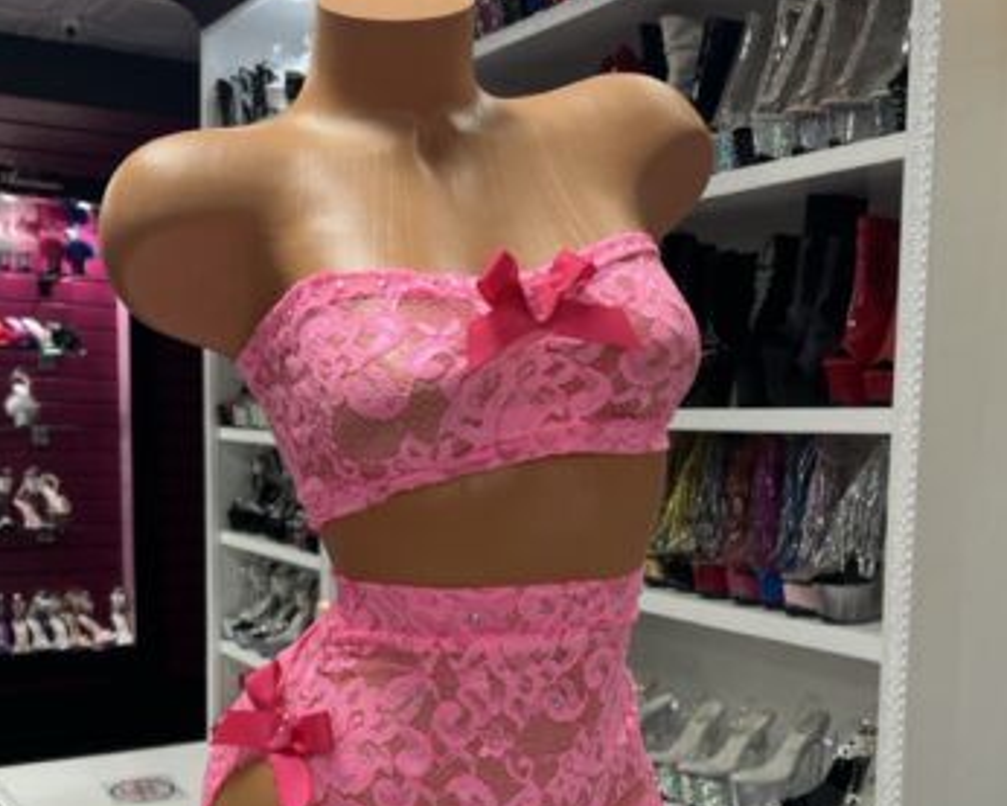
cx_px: 509
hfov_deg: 42.0
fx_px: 1312
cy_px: 556
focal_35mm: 44
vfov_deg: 33.8
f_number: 1.5
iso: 80
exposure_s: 1/60
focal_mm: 5.7
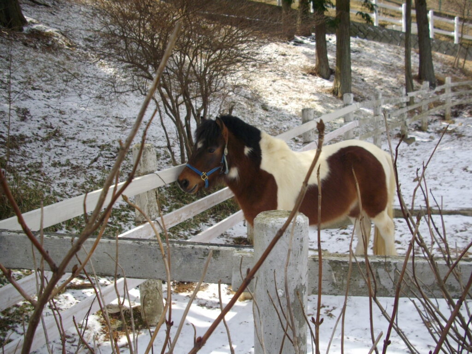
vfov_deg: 38.7
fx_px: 505
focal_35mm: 37
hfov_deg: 50.1
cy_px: 177
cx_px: 236
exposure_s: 1/160
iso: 100
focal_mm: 6.2
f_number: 5.6
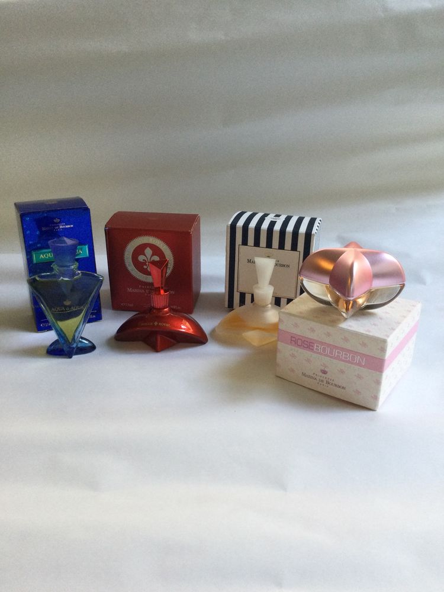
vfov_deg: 58.4
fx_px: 530
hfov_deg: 45.4
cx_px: 222
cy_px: 296
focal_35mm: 31
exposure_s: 1/33
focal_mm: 3.3
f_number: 2.4
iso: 125
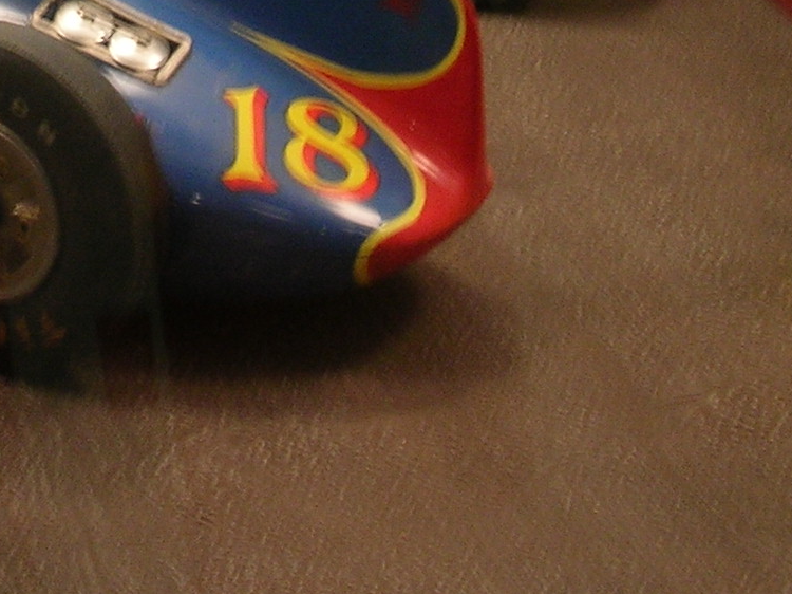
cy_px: -252
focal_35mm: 121
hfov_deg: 15.9
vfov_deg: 11.8
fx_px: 2768
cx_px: -37
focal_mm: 5.8
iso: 74
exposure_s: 1/3.9
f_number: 3
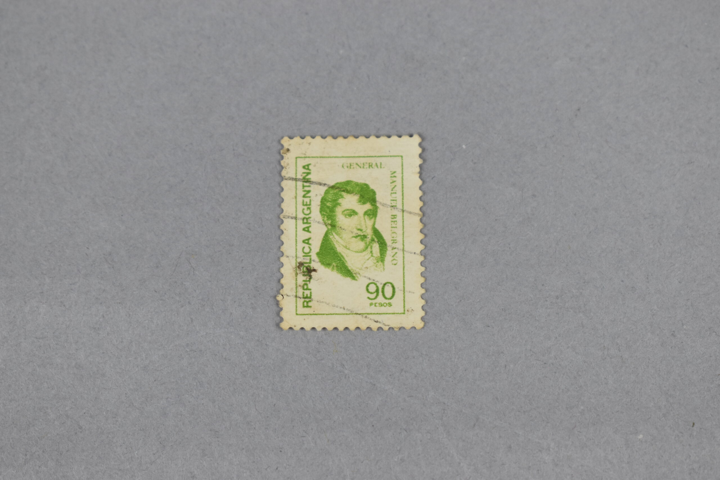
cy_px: 240
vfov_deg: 16.6
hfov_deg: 24.6
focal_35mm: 82
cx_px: 360
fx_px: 1650
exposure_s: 1/125
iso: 400
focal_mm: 55
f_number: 6.3
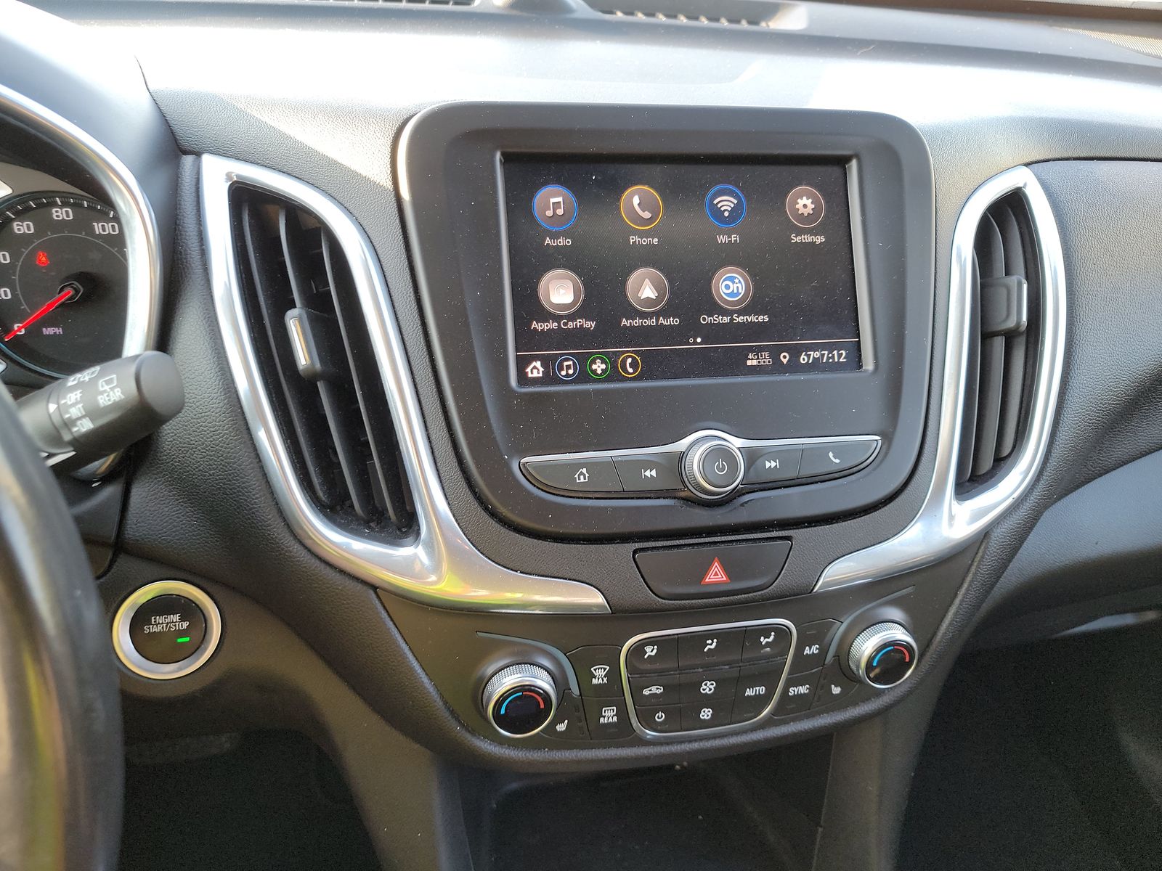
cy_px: 436
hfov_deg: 71.6
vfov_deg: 56.8
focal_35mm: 24
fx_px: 806
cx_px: 581
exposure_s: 1/59
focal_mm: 6.7
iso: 176
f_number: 1.8
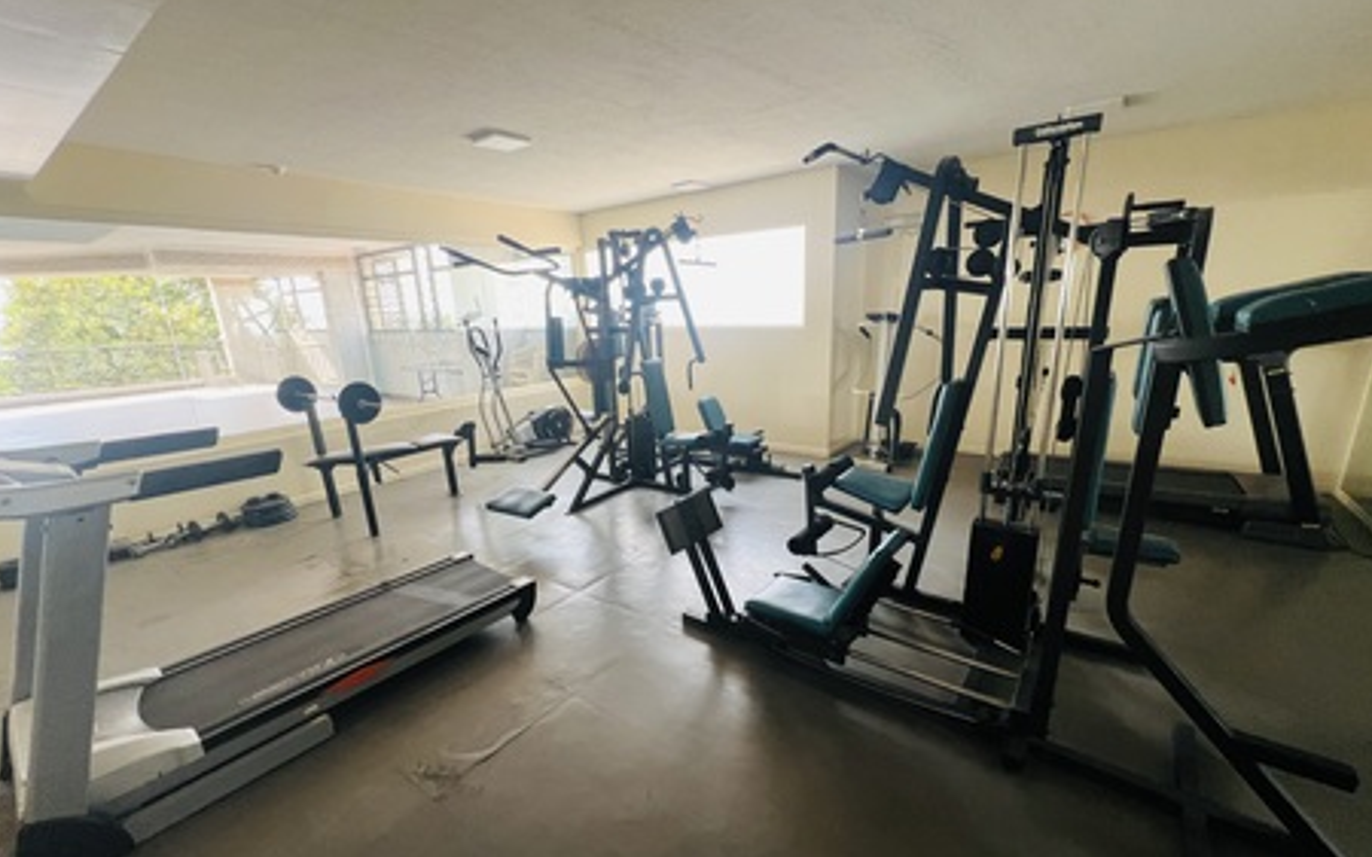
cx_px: 681
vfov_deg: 78.5
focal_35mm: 14
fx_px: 523
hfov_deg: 105.3
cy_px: 459
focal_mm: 1.57
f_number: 1.8
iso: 125
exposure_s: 1/100
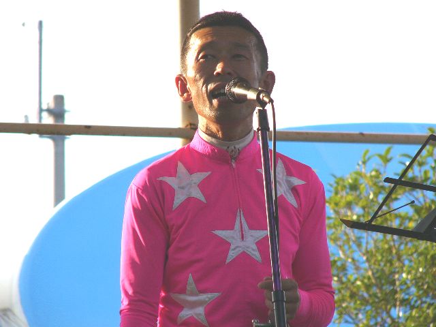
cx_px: 218
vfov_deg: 4.7
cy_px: 164
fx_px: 4018
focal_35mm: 319
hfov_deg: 6.2
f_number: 5.6
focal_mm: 53
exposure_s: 1/400
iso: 50
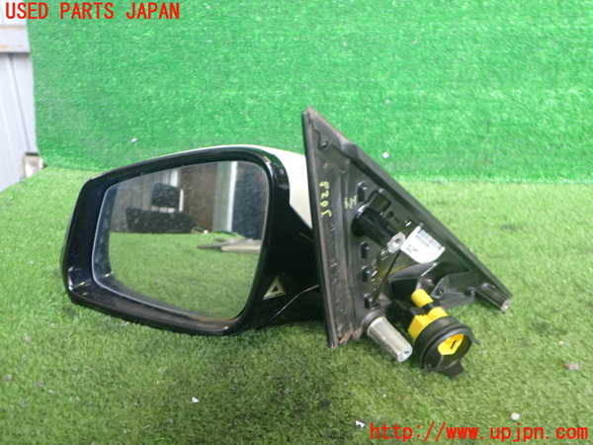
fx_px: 514
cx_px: 296
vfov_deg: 46.8
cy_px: 222
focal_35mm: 30
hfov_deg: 60.0
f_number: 2.3
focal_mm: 5.4
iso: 250
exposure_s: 1/30
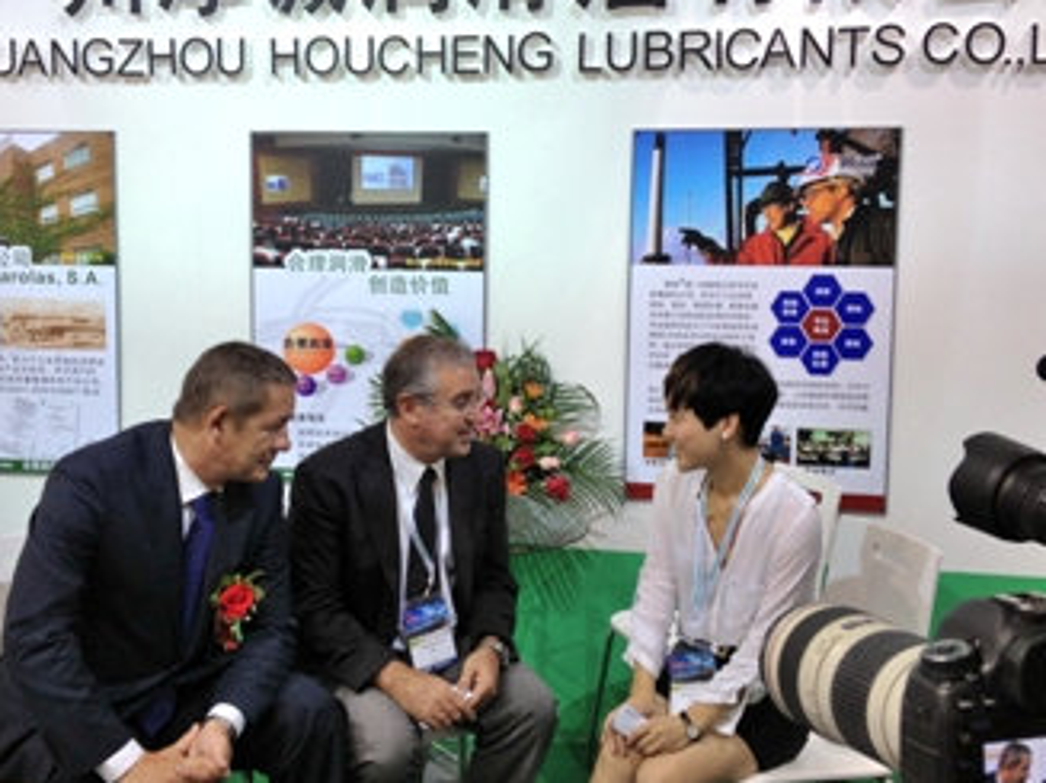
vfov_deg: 30.2
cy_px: 355
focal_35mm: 48
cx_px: 457
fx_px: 1450
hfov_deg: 39.6
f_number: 2.4
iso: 64
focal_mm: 4.28
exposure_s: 1/40
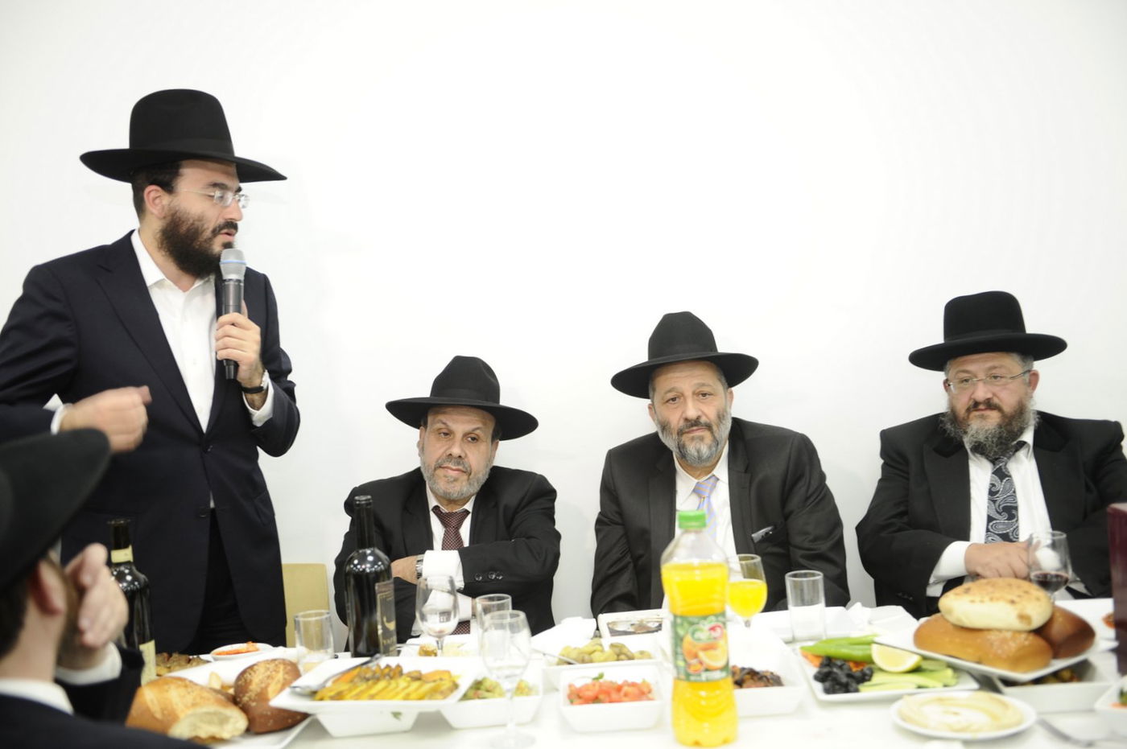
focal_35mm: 38
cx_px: 564
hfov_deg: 50.7
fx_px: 1189
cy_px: 374
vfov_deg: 35.0
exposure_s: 1/100
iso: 800
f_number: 2.8
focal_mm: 38
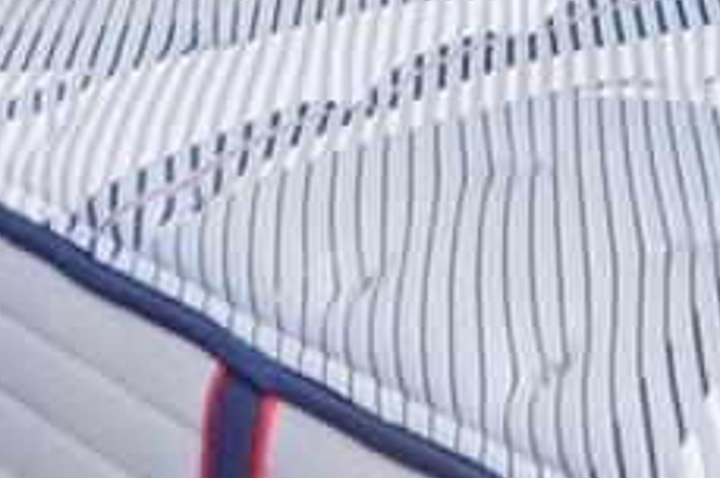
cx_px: 1056
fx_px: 2237
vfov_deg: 9.4
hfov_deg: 16.7
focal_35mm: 112
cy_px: -991
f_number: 8
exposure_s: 1/13
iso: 400
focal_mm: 16
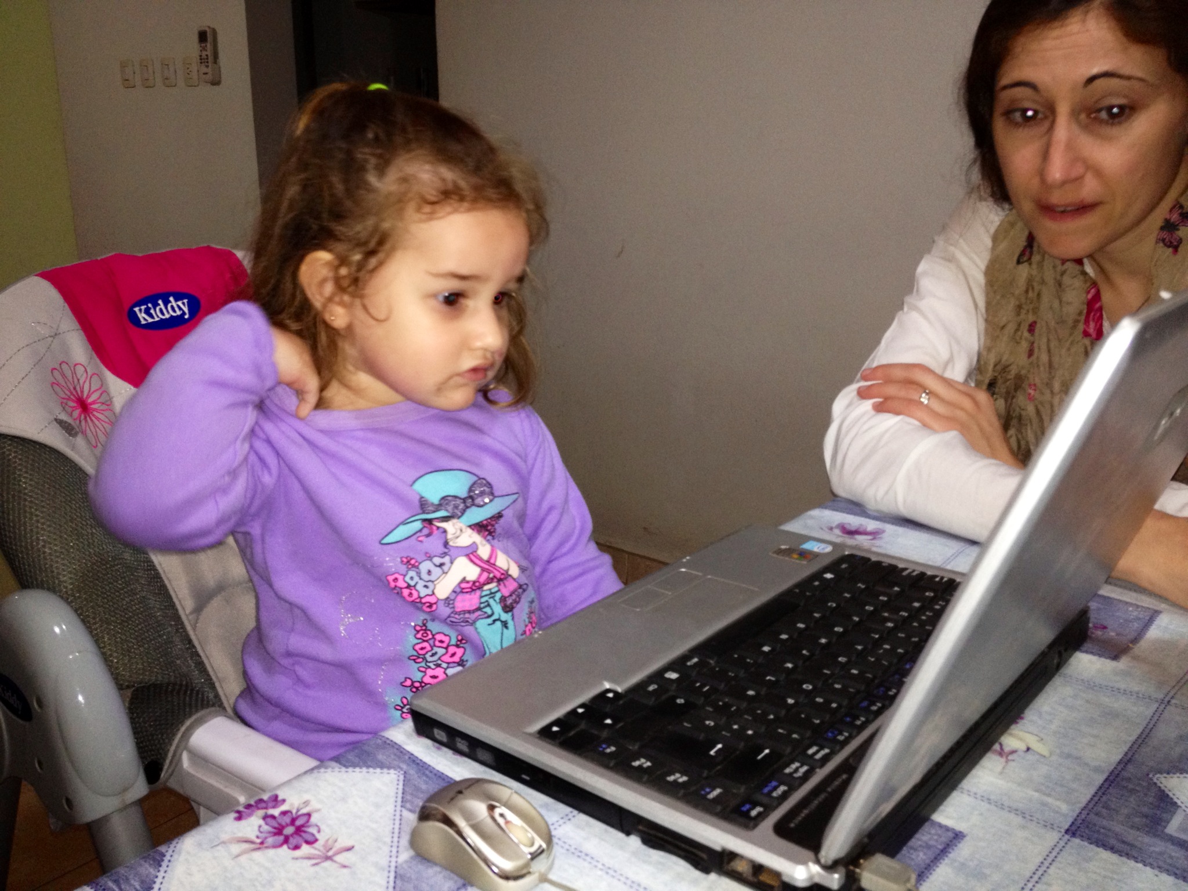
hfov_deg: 52.6
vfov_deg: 40.7
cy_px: 446
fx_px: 1201
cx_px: 594
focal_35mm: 35
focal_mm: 4.28
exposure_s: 1/16
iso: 160
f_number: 2.4
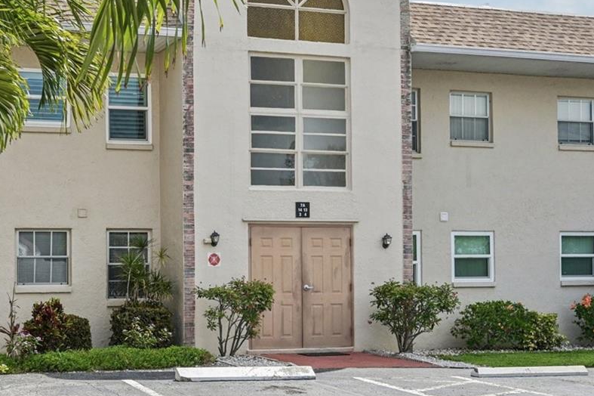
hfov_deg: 32.4
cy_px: 224
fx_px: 1006
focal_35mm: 61
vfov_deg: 22.2
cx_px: 163
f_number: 8
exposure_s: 1/1000
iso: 400
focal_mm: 30
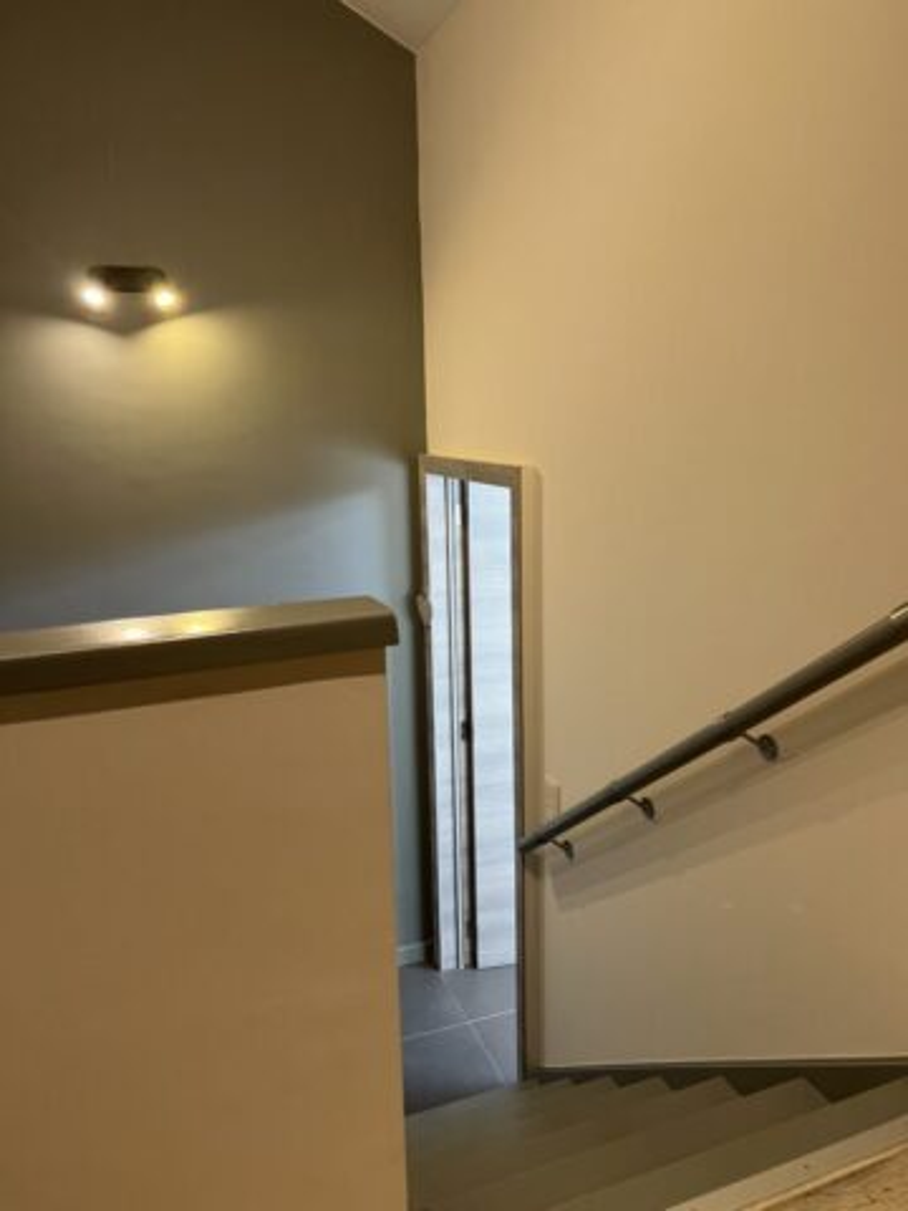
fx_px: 909
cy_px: 606
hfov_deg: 53.1
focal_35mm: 26
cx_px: 454
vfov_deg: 67.3
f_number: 1.5
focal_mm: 5.7
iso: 80
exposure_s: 1/50
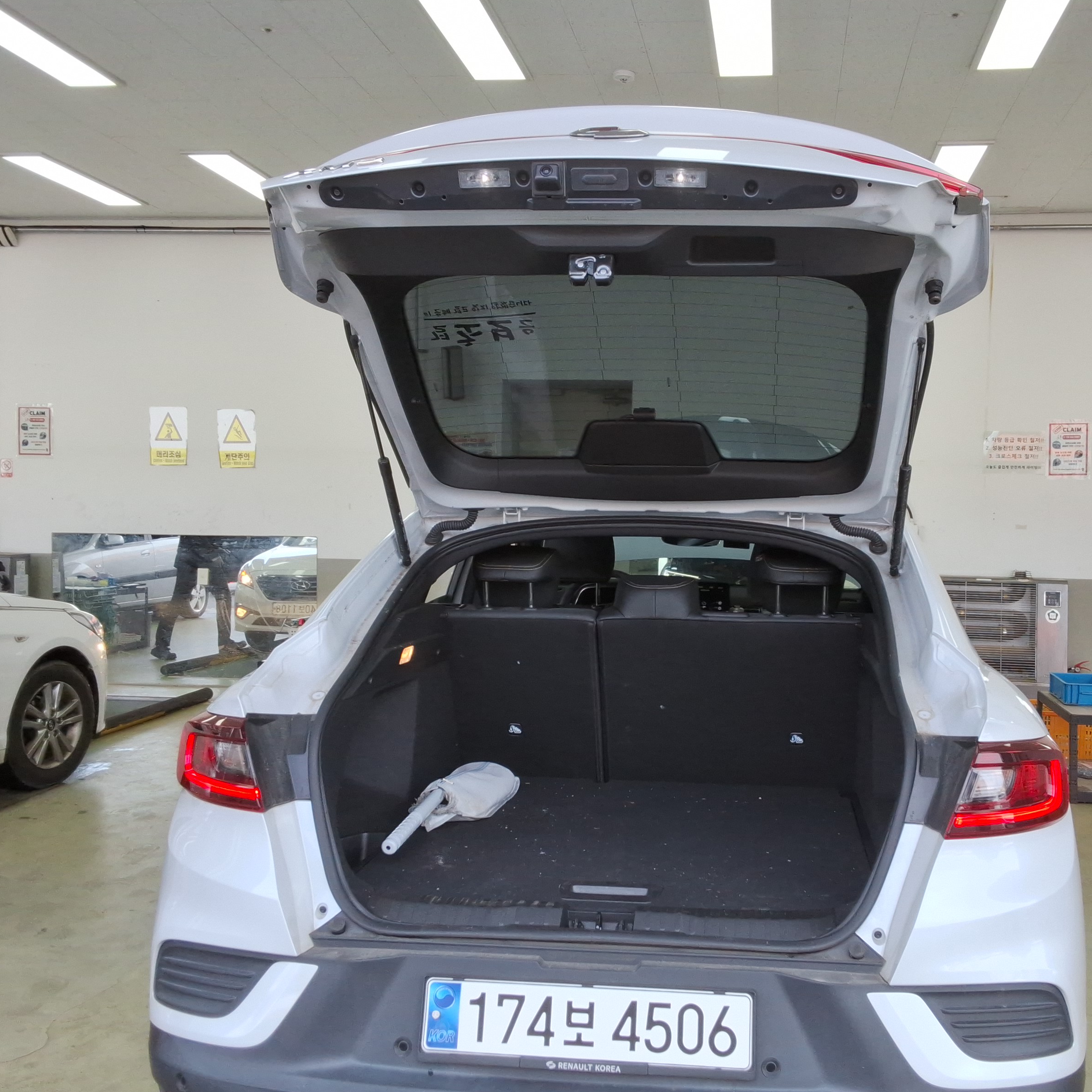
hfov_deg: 48.1
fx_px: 1213
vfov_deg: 48.5
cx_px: 659
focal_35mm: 34
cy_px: 544
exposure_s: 1/236
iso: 32
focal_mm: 2.91
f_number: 1.9
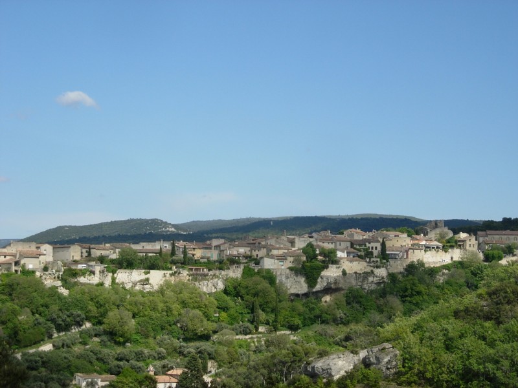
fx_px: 1541
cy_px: 194
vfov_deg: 14.4
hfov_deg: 19.1
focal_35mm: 103
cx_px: 259
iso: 64
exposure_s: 1/745
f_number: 4.6
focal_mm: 21.3
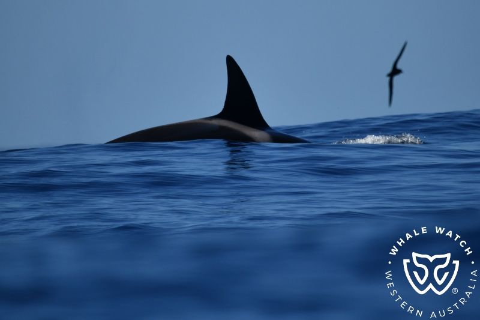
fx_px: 7998
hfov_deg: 3.4
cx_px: 240
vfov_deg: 2.3
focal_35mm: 600
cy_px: 160
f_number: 6.3
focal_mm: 600
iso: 720
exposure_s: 1/8000
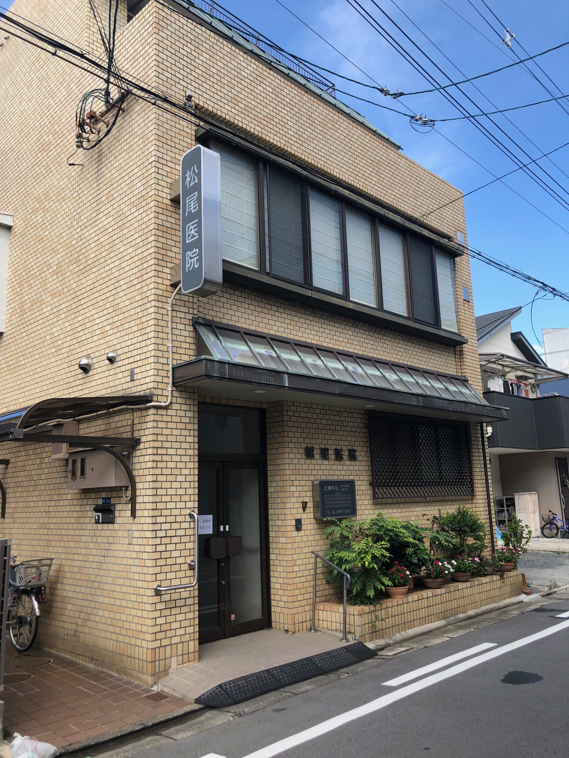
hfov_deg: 49.7
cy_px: 379
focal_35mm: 28
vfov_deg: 63.4
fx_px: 614
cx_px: 284
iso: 20
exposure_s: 1/615
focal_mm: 3.99
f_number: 1.8
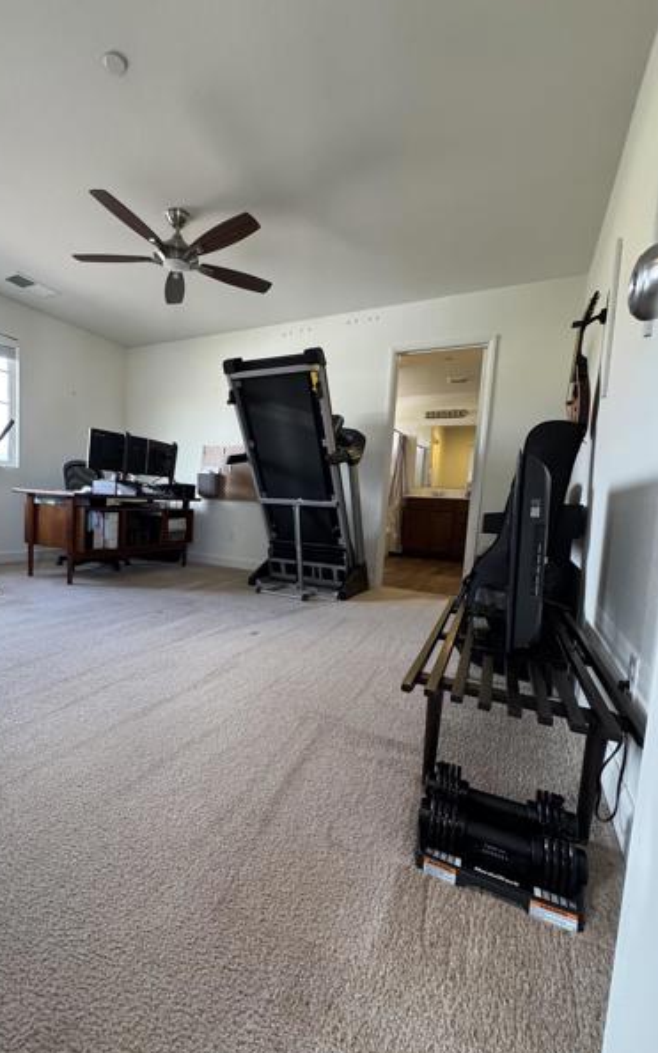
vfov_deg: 97.8
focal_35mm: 16
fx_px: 459
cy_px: 539
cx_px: 261
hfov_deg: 70.4
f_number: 2.2
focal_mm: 2.22
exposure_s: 1/120
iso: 250
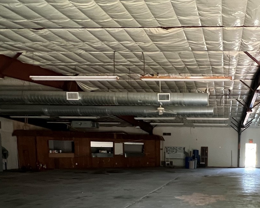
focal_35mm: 30
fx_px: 231
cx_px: 212
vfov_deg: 45.8
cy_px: 169
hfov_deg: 54.3
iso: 500
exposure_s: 1/60
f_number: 1.8
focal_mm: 1.57
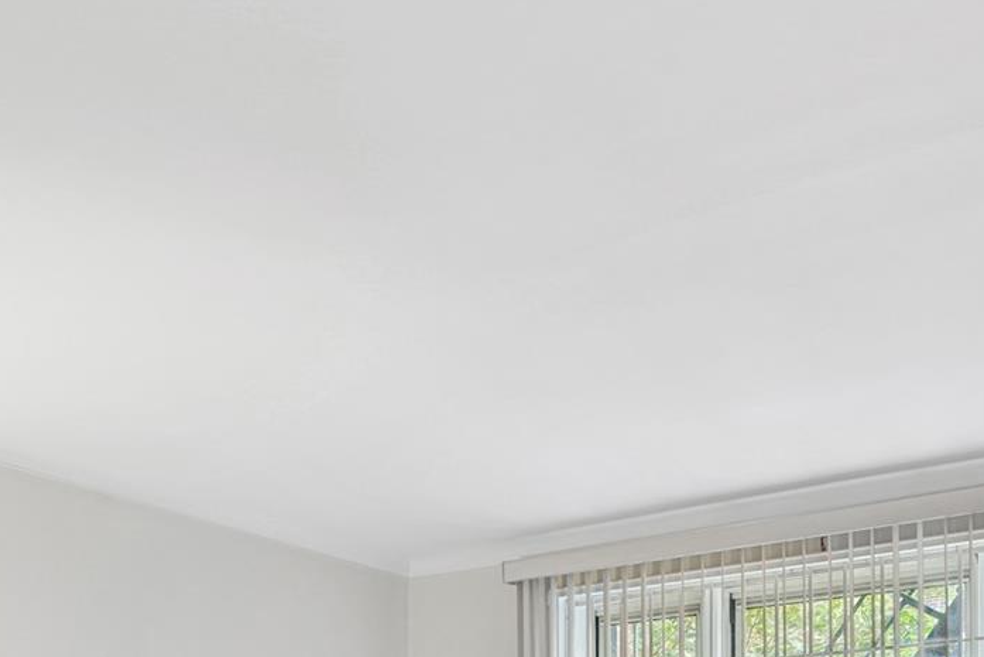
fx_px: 1285
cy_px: 915
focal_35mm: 47
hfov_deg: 40.4
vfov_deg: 24.1
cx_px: 210
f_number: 11
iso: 100
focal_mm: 16
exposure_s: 1.3
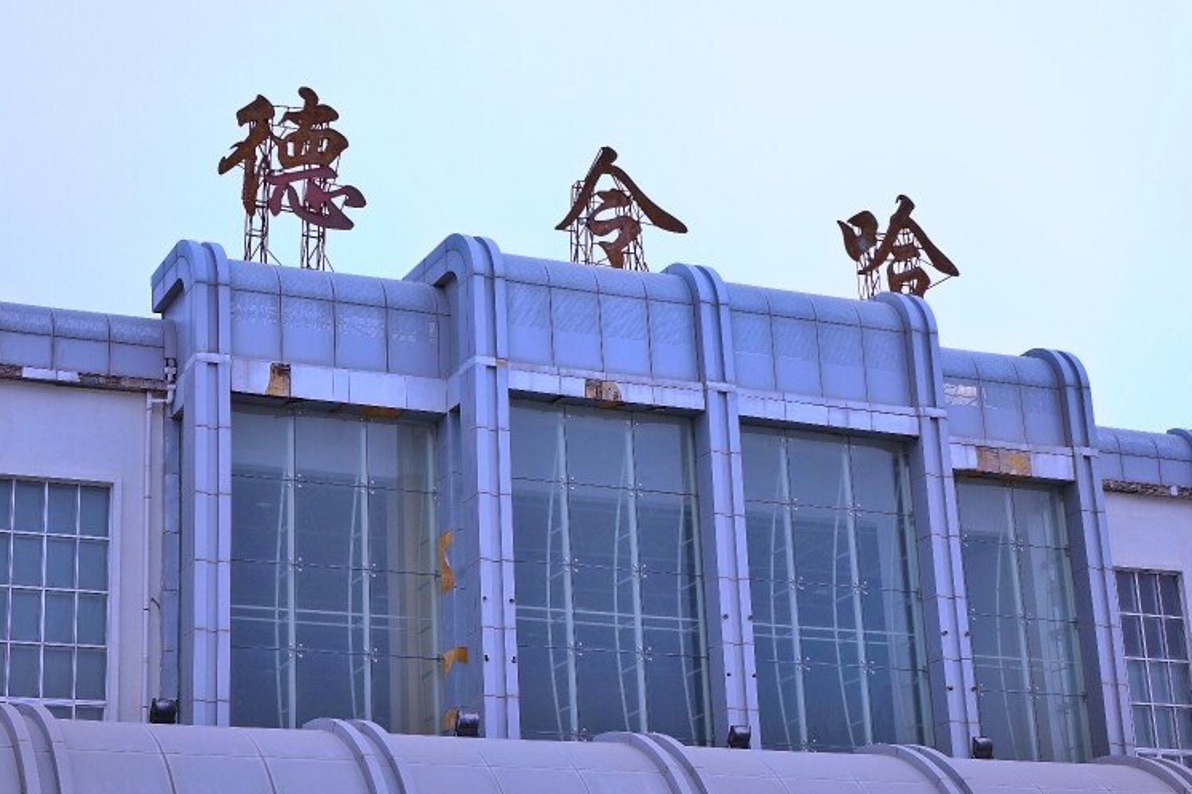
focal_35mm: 74
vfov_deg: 18.4
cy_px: 375
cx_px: 606
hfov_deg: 27.3
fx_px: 2450
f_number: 4.5
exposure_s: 1/250
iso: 125
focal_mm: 25.23
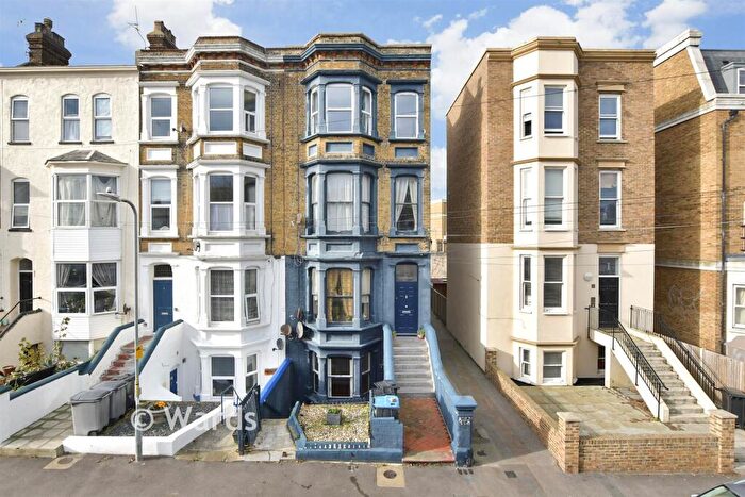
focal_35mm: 18
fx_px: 373
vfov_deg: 67.4
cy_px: 248
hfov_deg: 90.0
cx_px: 372
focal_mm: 12
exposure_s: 1/800
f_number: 7.1
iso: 640
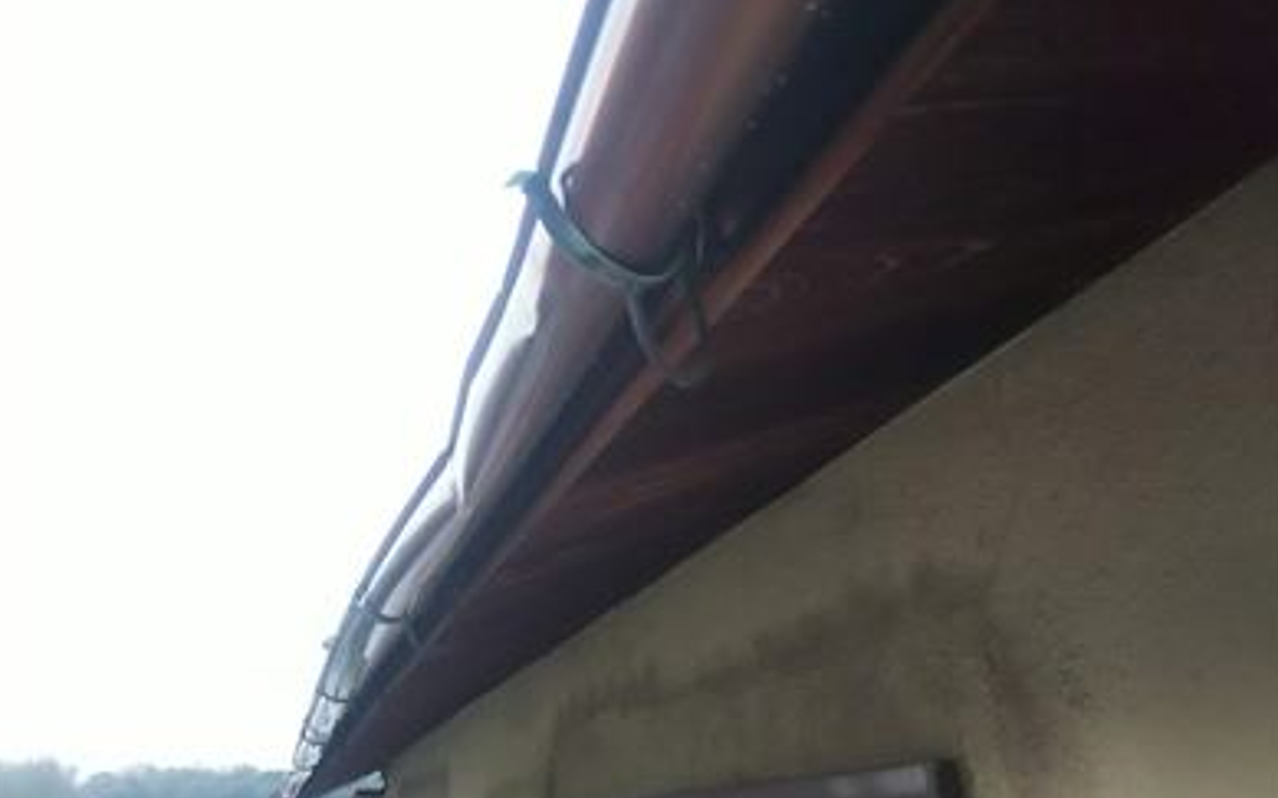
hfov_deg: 74.8
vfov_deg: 51.0
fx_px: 836
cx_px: 637
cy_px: 371
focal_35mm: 24
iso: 400
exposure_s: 1/20
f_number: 1.94
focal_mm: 3.4
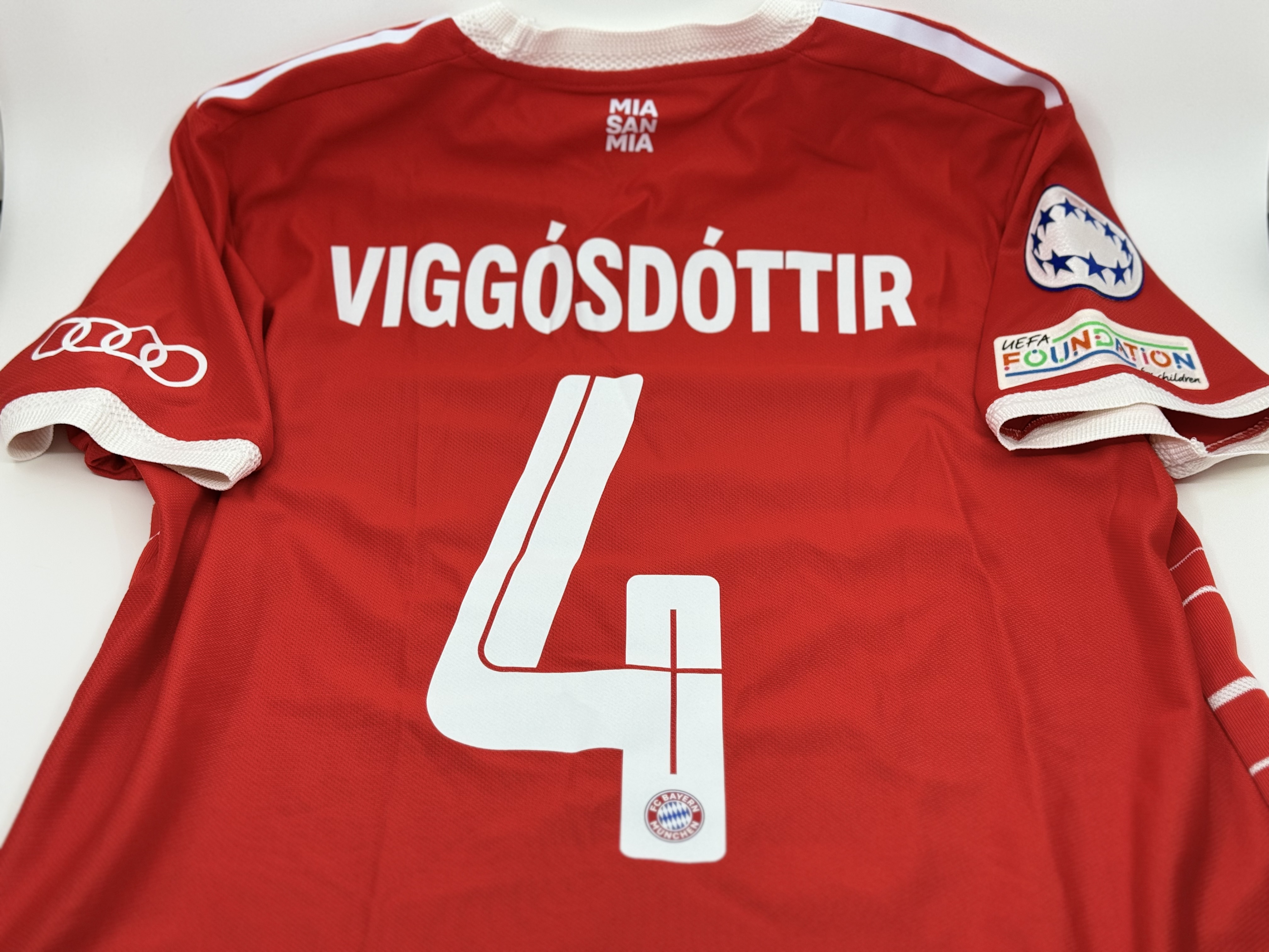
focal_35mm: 48
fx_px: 1760
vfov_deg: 30.3
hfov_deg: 39.7
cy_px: 476
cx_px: 634
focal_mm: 6.86
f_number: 1.78
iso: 64
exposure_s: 1/495
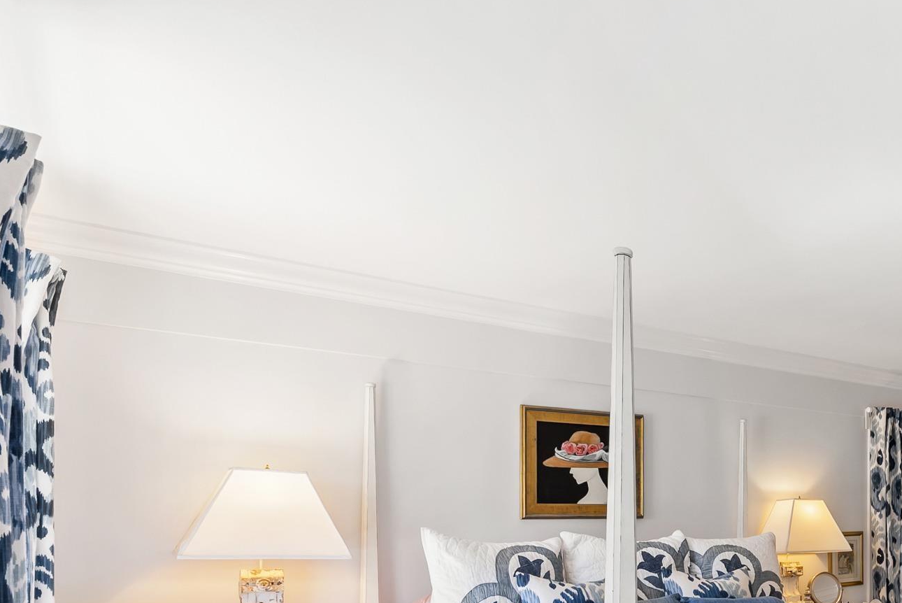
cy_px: 541
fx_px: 777
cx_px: 839
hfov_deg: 51.8
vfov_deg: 39.4
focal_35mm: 31
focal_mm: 16
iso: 500
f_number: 8
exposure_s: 1/4
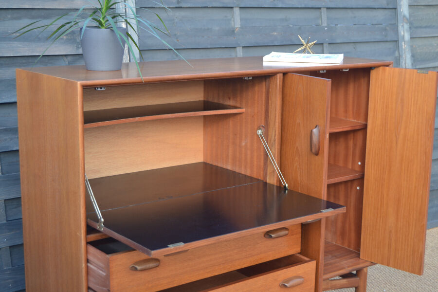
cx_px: 219
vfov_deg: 23.8
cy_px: 146
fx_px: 693
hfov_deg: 35.1
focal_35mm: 57
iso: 320
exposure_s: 1/125
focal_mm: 38
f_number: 5.6
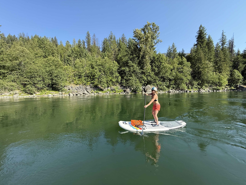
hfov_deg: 102.1
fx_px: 99
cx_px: 123
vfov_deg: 85.7
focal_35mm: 14
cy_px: 92
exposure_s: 1/799
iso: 64
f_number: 2.2
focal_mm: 2.22
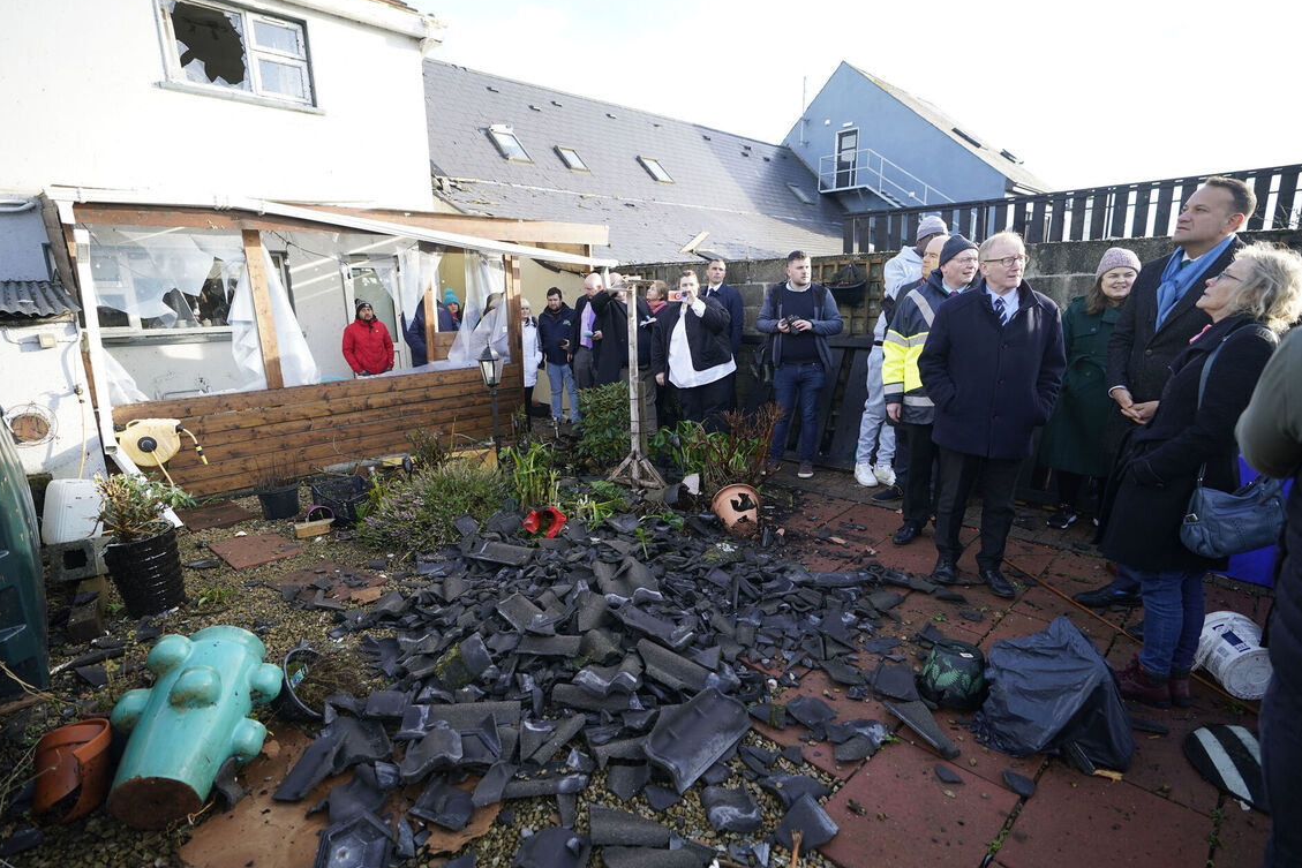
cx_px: 637
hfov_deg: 93.3
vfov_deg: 70.4
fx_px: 615
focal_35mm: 17
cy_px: 444
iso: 640
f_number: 2.8
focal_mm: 16
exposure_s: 1/1000
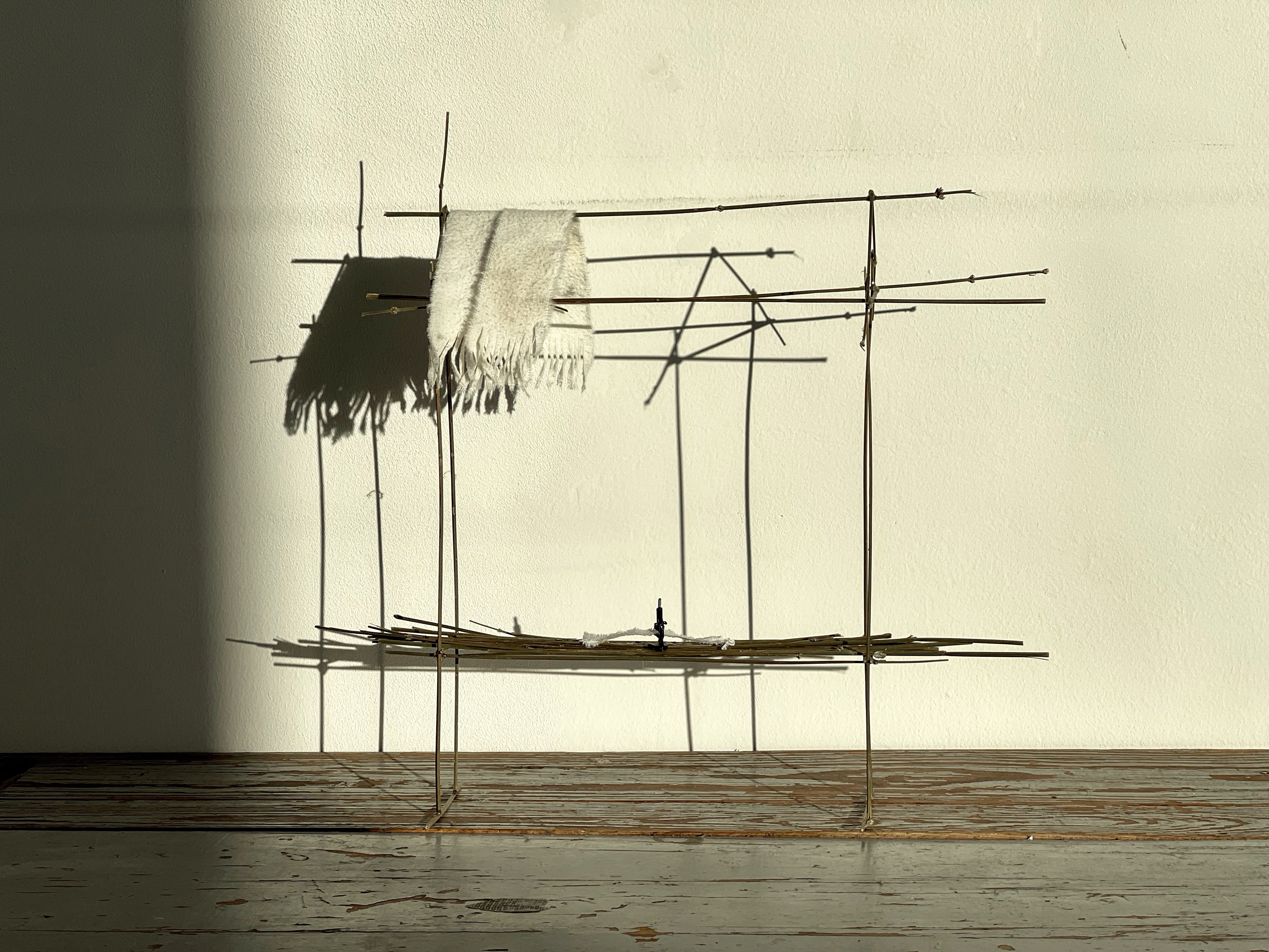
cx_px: 634
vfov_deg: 19.1
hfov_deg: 25.3
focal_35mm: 77
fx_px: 2823
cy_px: 476
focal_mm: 9
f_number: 2.8
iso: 32
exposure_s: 1/1064
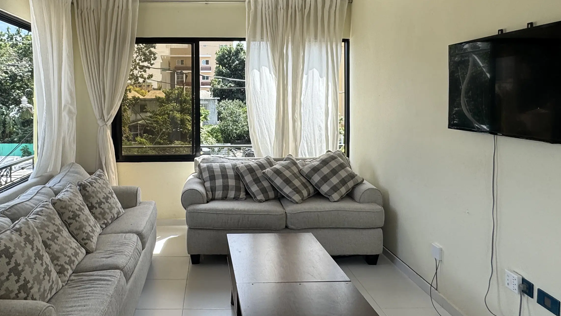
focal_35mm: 27
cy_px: 104
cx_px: 212
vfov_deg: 42.3
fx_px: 402
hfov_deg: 68.8
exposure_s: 1/485
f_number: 2.2
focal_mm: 2.22
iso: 50
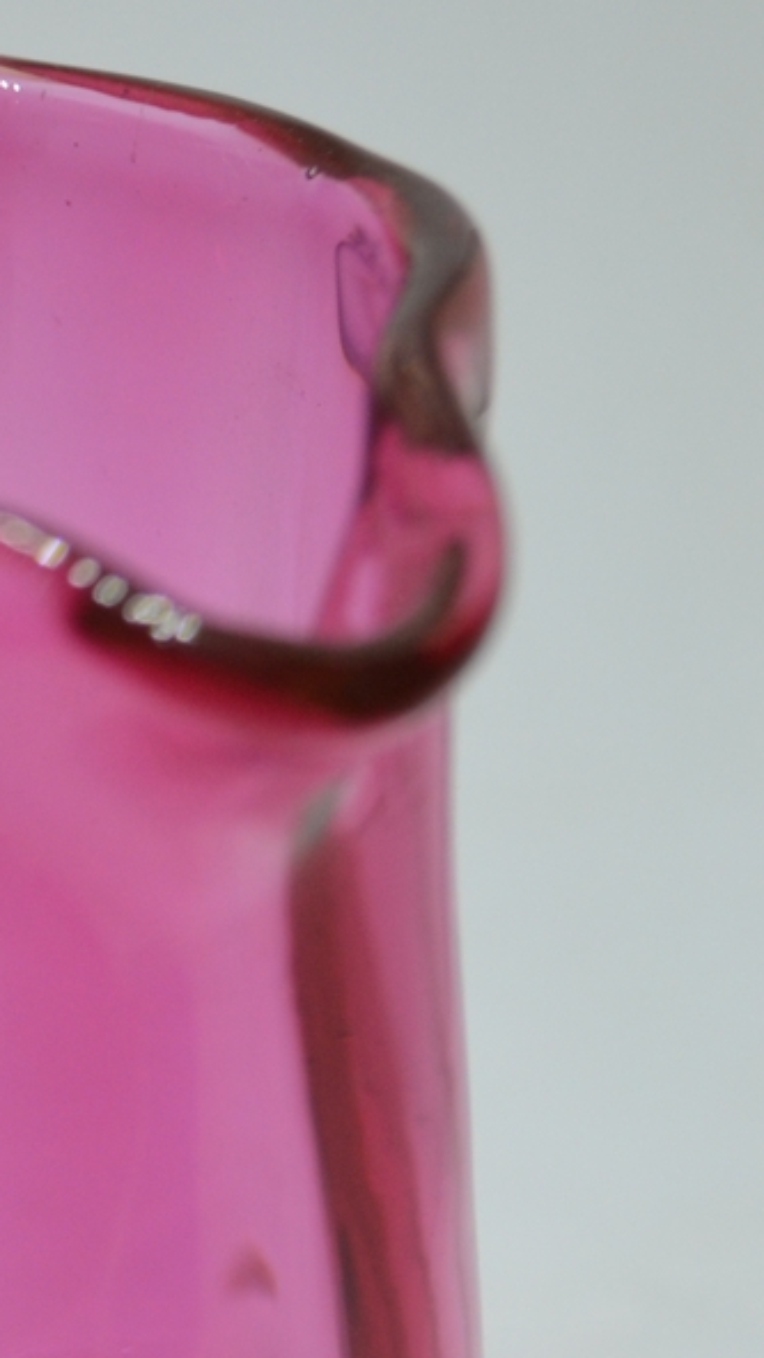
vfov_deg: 17.7
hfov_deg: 9.8
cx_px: -416
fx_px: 4286
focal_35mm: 119
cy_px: 1250
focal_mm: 28
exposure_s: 1/60
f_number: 5
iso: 400
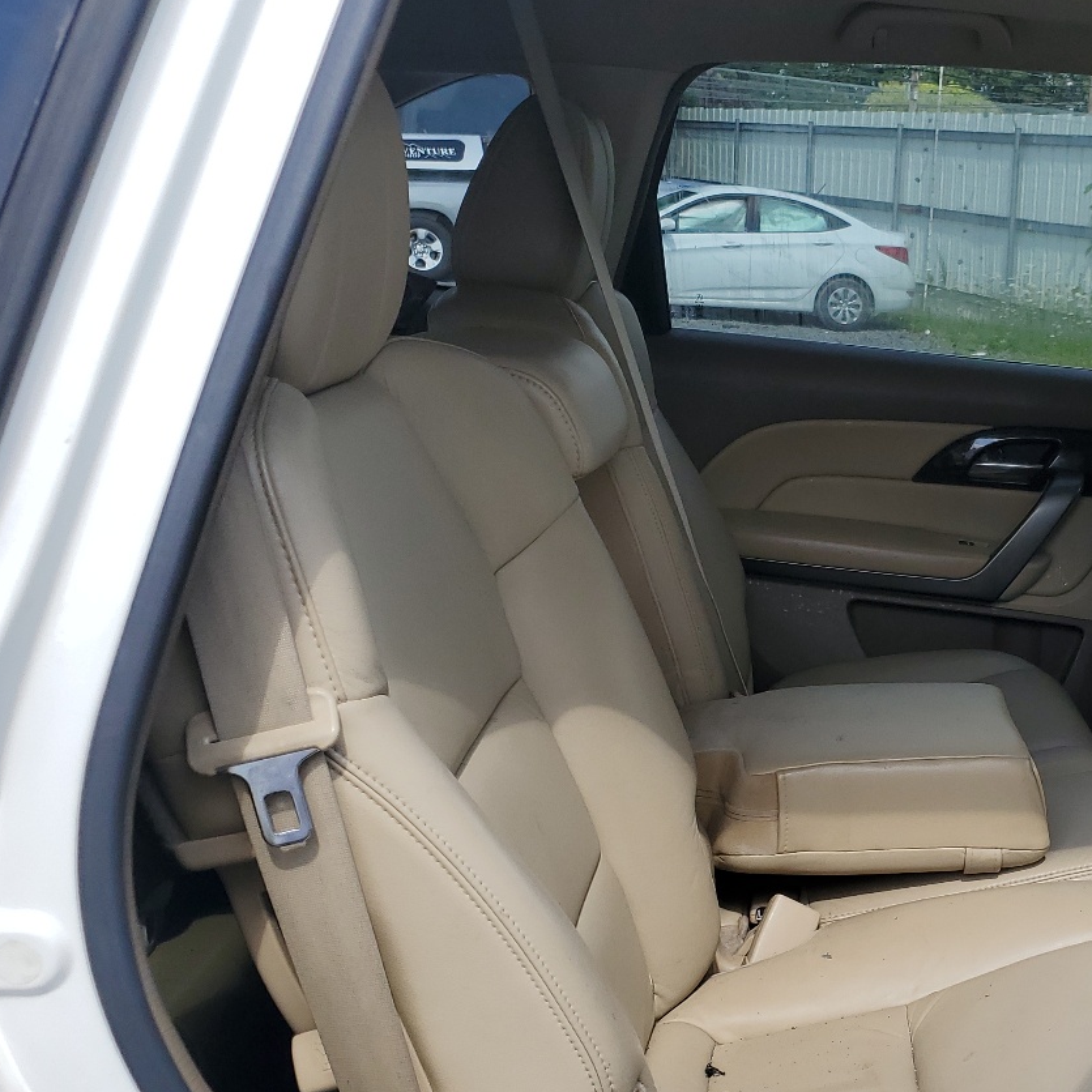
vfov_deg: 38.0
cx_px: 1018
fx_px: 1570
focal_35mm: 44
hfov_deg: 35.7
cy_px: 708
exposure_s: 1/1111
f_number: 1.5
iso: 50
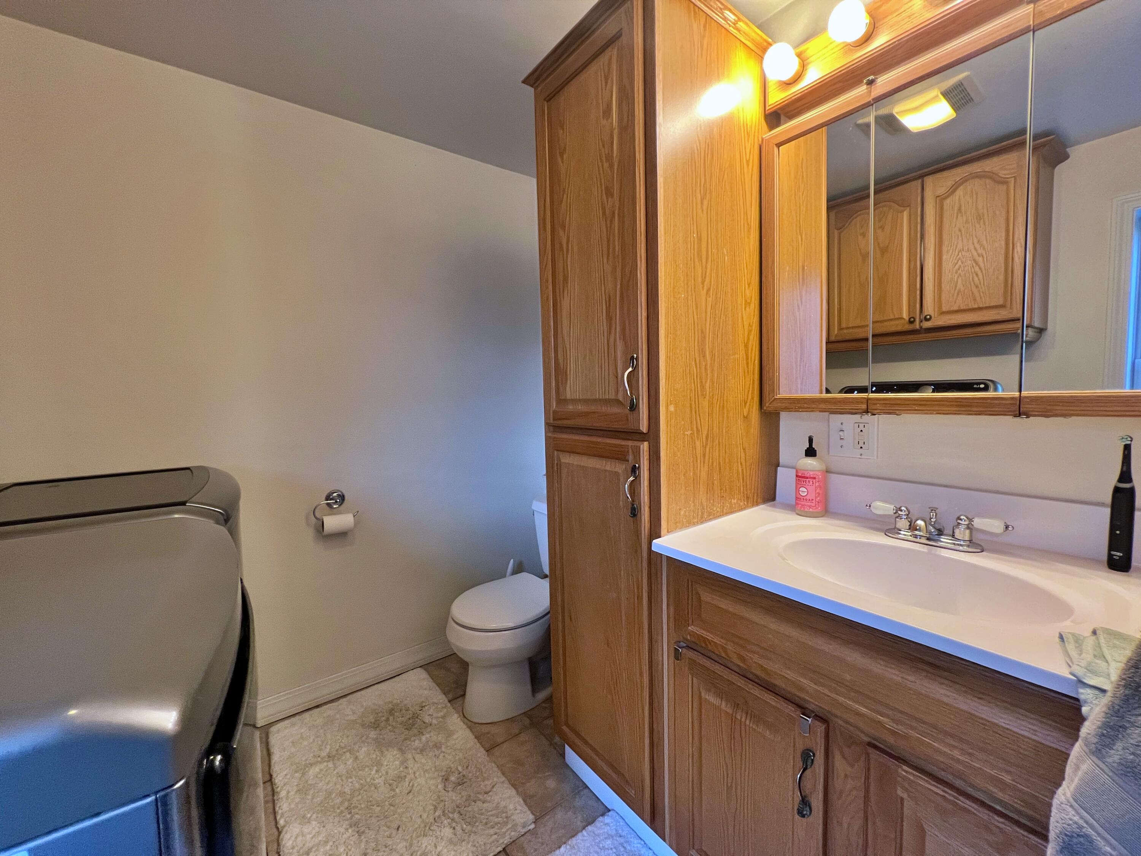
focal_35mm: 13
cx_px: 570
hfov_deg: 106.2
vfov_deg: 89.9
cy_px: 428
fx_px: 429
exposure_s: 1/60
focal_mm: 1.57
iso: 250
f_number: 1.8
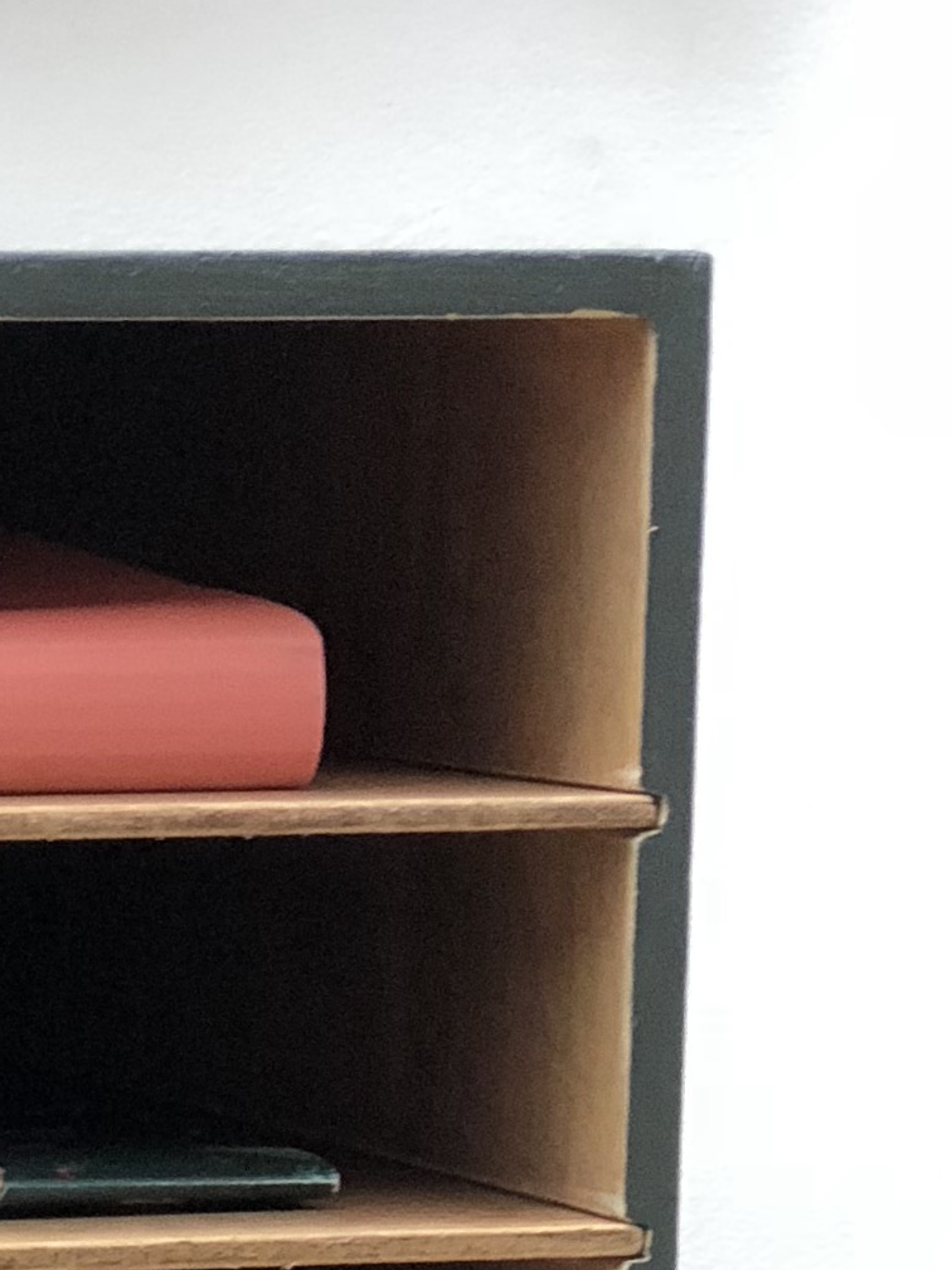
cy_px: 2536
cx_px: -526
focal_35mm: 228
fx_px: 8361
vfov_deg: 8.3
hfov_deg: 6.4
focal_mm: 6.6
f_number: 2.8
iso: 160
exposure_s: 1/30
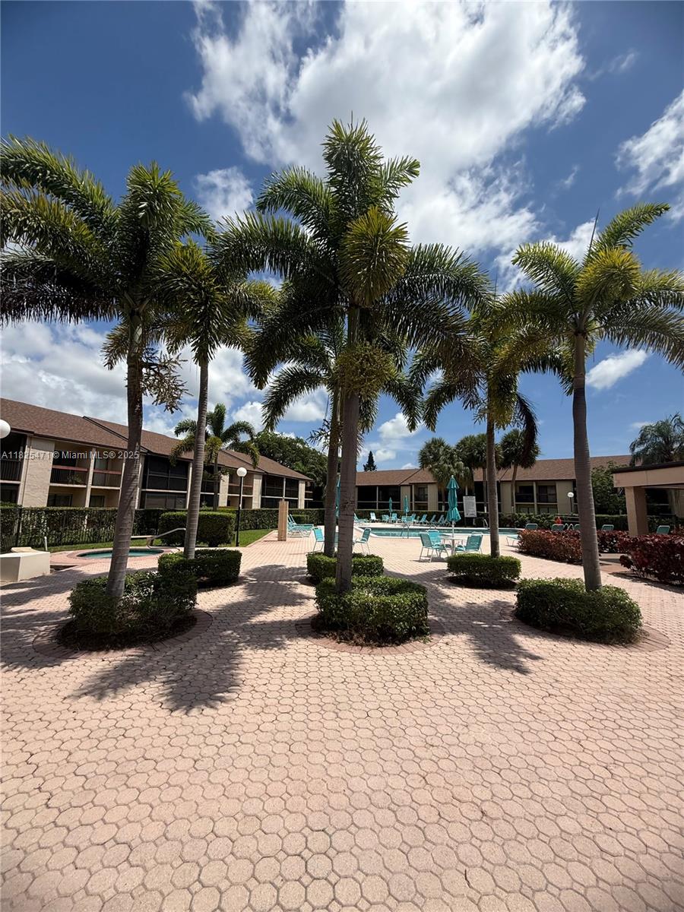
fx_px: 369
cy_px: 456
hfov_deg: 85.7
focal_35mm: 14
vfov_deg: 102.1
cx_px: 342
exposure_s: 1/2841
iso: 50
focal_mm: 2.22
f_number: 2.2
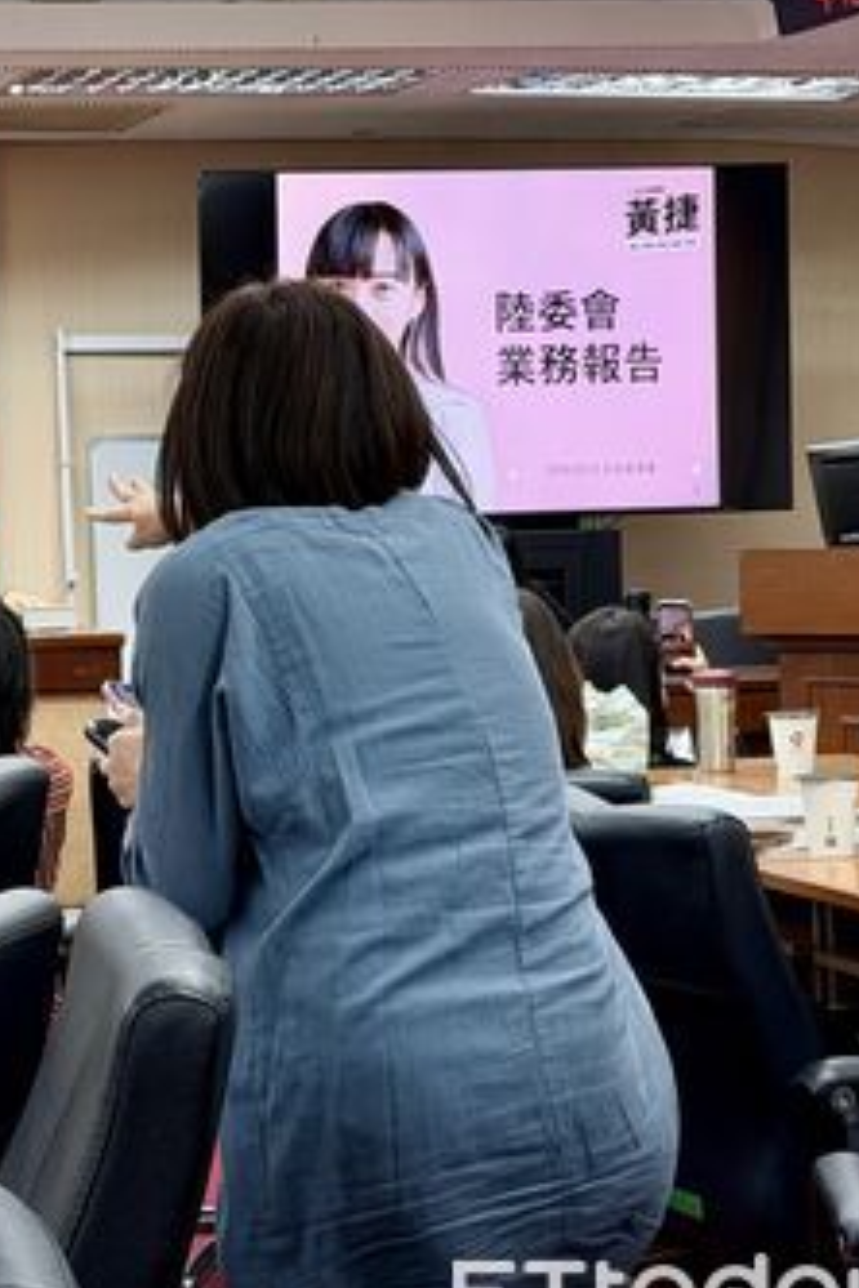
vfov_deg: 22.6
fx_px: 3221
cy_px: 503
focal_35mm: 90
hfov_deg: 14.9
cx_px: -4
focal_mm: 6.76
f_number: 1.78
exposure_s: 1/60
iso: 64
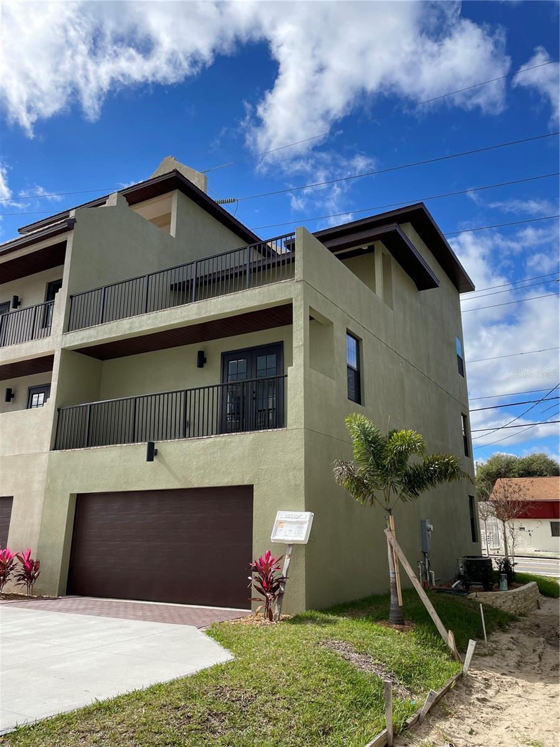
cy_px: 374
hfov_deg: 53.1
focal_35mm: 26
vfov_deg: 67.3
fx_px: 561
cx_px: 280
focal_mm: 4.2
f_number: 1.6
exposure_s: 1/2817
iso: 32
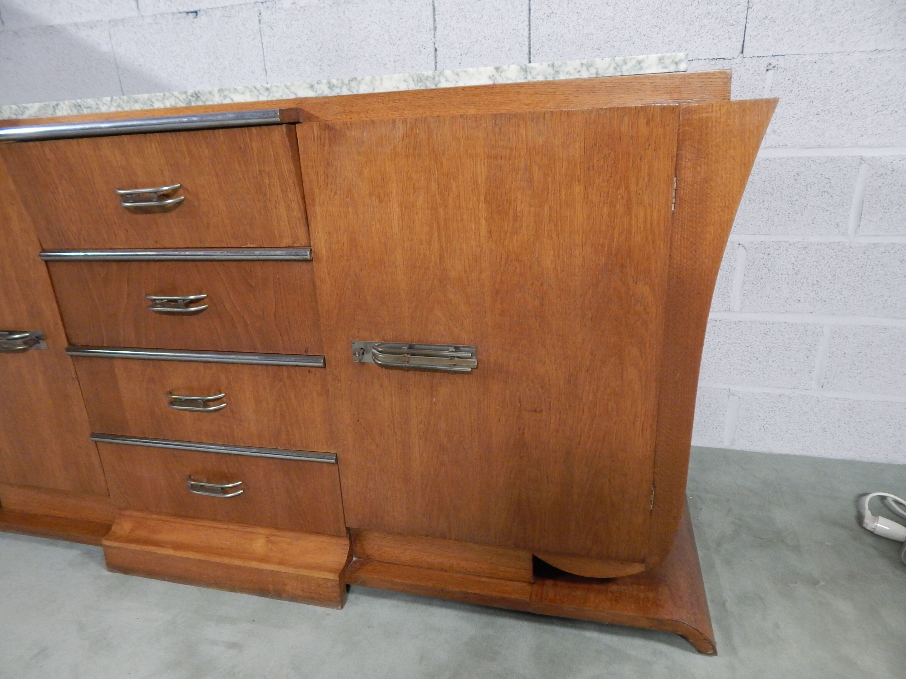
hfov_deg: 76.4
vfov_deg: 61.1
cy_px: 340
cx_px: 453
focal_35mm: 22
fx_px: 576
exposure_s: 1/8
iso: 450
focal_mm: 4
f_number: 3
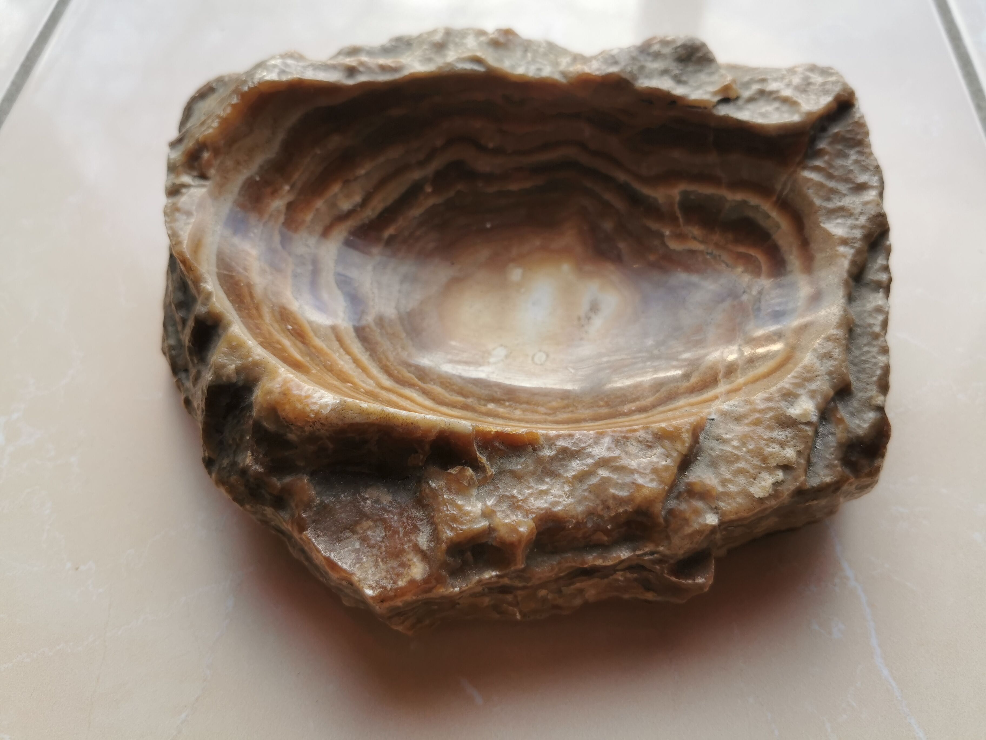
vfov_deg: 51.4
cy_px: 370
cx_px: 493
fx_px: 769
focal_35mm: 27
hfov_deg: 65.3
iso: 50
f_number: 1.6
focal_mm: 5.56
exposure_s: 1/248
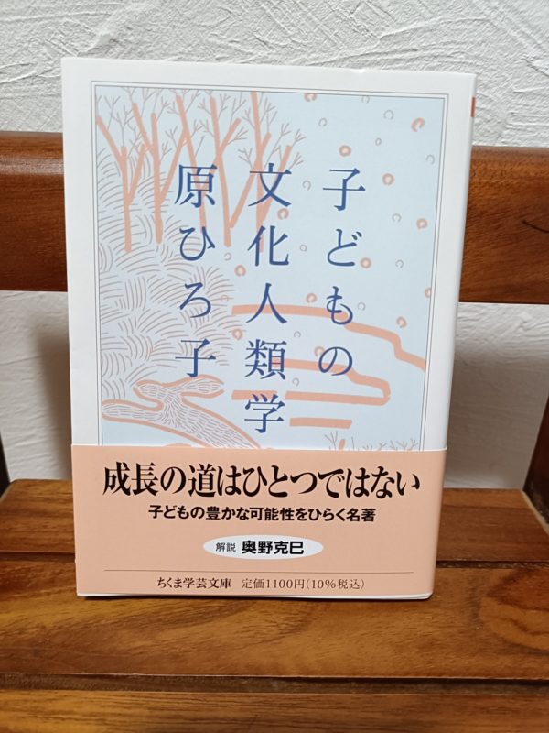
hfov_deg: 54.9
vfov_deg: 69.4
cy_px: 366
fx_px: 529
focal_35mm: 25
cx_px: 274
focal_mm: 4.7
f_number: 1.7
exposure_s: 1/50
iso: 1000
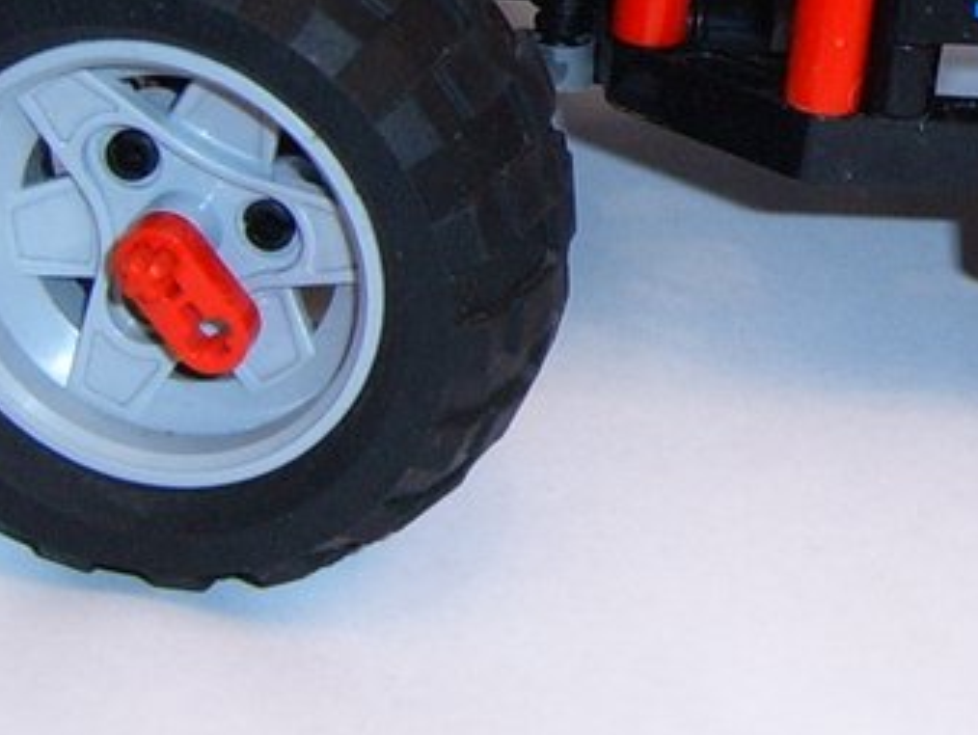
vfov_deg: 12.7
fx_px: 3251
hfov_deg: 16.5
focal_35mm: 115
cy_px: -26
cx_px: 1102
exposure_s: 1/60
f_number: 2.8
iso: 141
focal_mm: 5.8
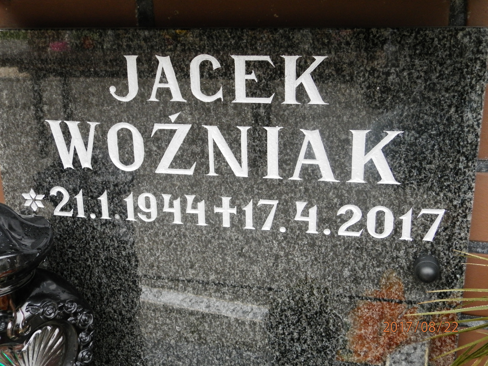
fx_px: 564
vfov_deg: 36.0
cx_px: 244
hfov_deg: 46.8
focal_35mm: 40
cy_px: 183
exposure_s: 1/40
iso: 200
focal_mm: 7.2
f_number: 3.5
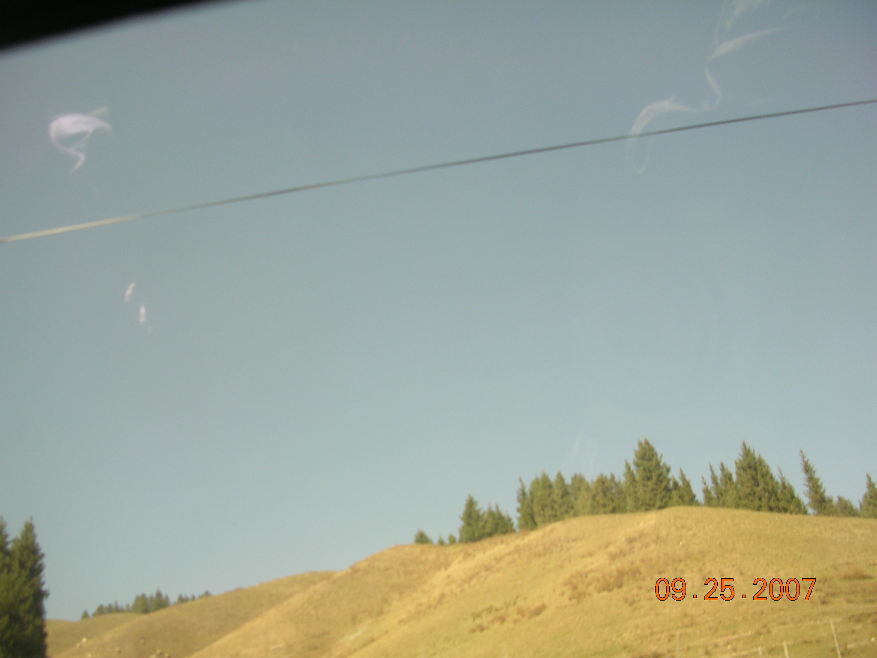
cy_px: 329
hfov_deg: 49.0
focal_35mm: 38
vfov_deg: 37.7
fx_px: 963
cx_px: 438
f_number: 2.8
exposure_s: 1/82.2
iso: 50
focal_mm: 5.8
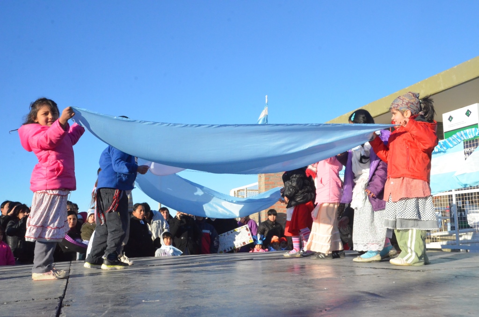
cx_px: 240
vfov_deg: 36.7
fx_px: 478
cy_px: 158
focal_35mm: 36
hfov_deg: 53.2
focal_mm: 24
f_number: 20
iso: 4000
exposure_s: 1/1600
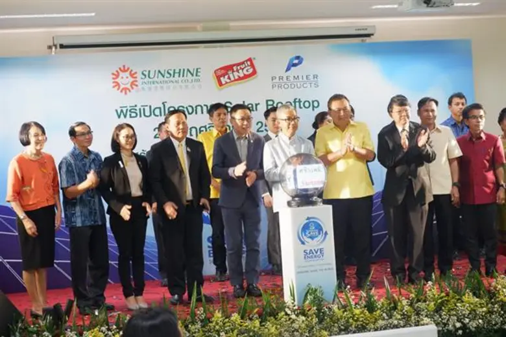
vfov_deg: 18.2
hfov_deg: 27.0
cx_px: 253
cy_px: 168
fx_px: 1054
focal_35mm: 75
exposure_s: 1/105
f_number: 4.5
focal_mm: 50
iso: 3200
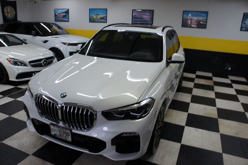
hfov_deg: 67.4
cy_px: 82
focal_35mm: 27
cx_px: 124
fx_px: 186
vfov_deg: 47.9
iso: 200
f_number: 4.5
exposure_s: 1/50
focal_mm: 18
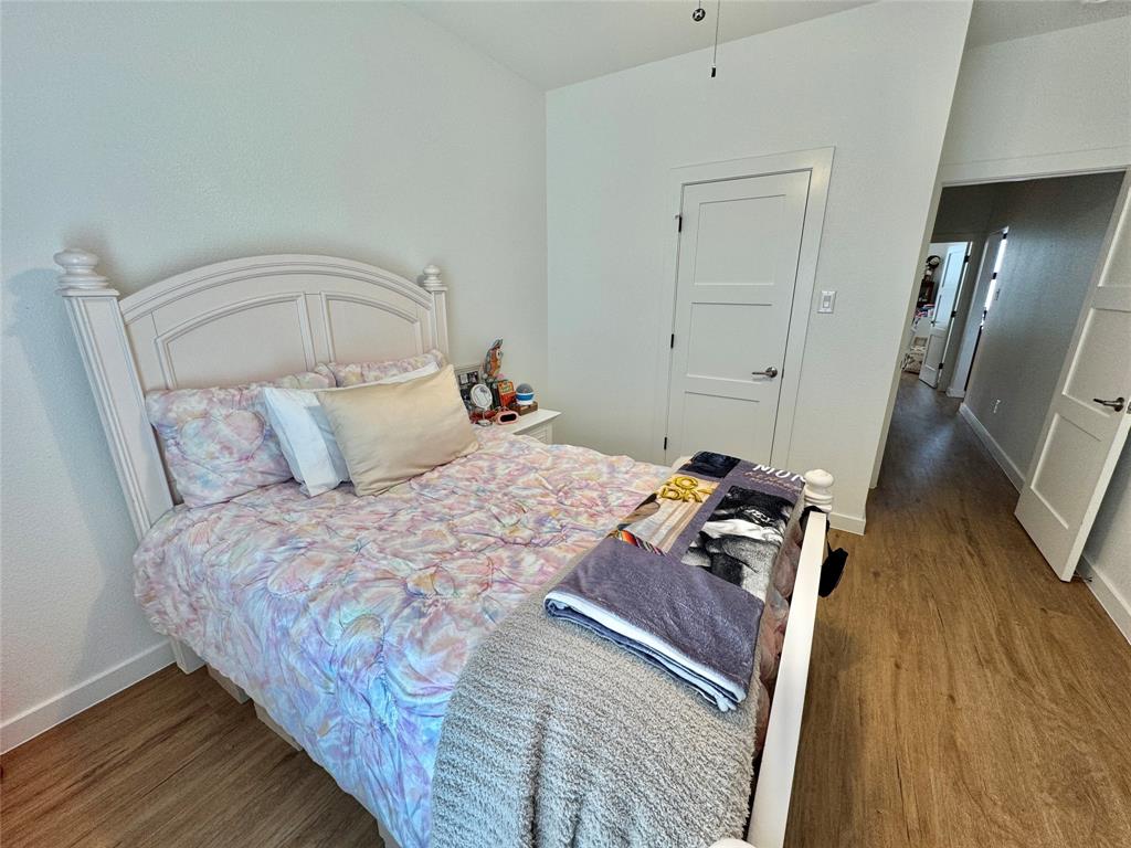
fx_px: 457
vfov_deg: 85.7
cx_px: 566
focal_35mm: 14
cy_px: 424
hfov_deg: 102.1
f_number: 2.2
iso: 100
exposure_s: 1/120
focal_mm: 2.22
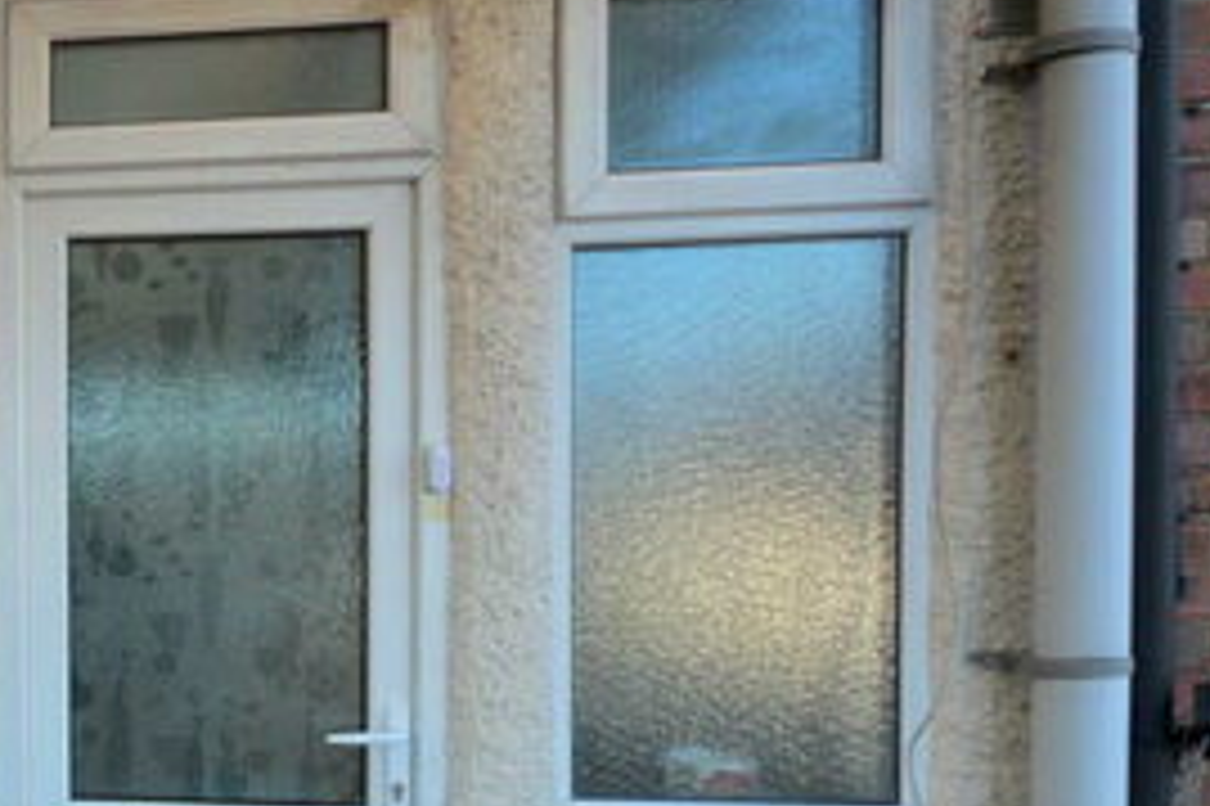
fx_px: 1310
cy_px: 545
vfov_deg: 33.8
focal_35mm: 39
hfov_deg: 39.0
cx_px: -175
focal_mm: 10
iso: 360
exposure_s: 1/125
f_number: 5.6
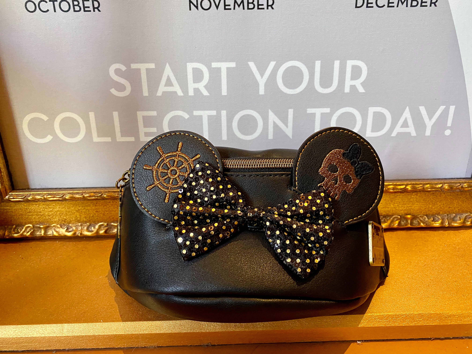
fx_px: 355
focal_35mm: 26
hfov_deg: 67.3
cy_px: 177
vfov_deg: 53.1
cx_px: 236
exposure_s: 1/60
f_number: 1.8
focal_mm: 4.25
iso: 250
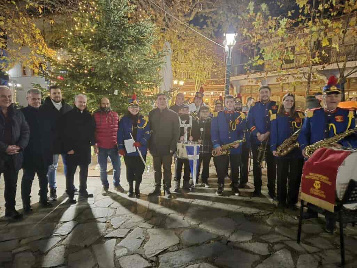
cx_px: 175
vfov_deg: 56.8
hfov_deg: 71.6
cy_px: 134
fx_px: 248
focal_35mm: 24
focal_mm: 5.4
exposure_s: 1/25
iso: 2500
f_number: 1.8
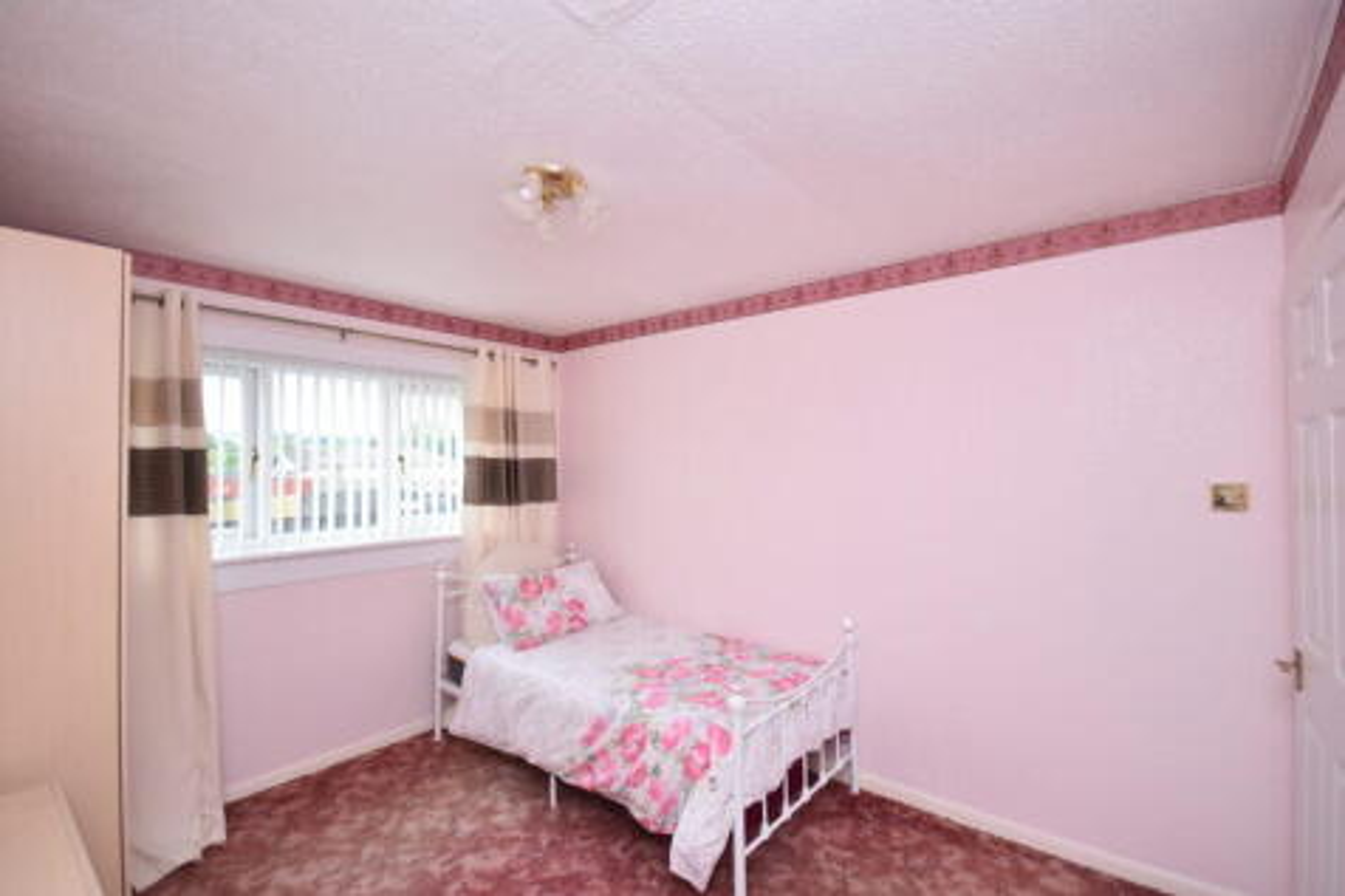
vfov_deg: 77.3
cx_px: 672
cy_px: 448
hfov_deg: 100.4
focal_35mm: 15
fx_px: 560
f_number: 4
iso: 1000
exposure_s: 1/60
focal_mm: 10
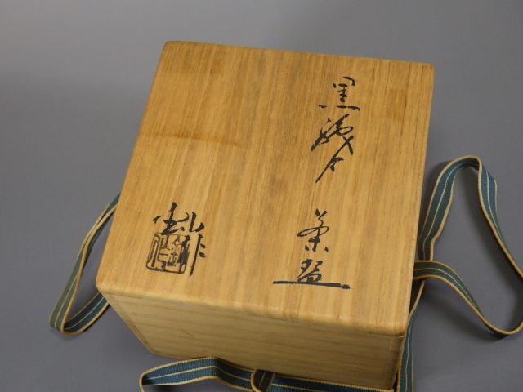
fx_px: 771
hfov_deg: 37.5
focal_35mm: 51
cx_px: 262
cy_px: 196
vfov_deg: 28.6
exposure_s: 1/60
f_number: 4.4
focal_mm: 9.1
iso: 160
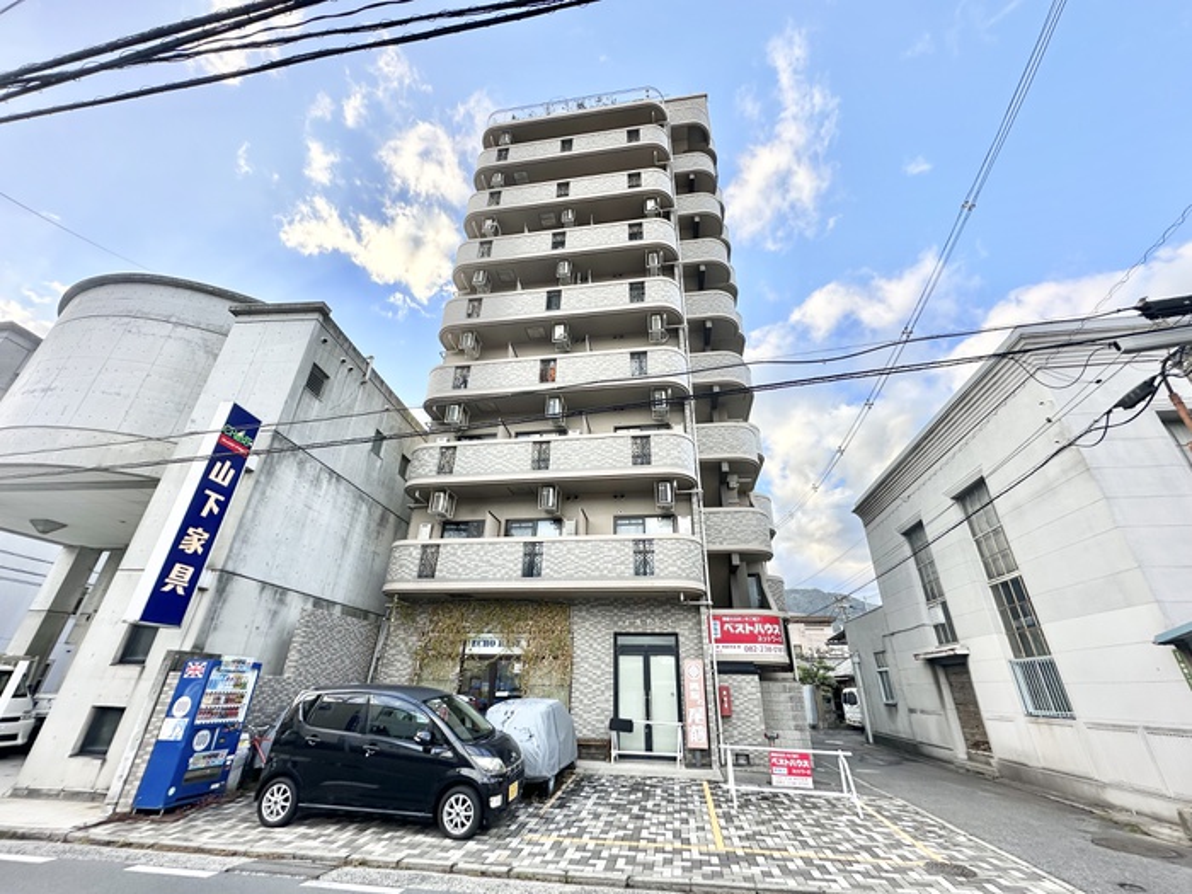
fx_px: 482
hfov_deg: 102.1
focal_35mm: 14
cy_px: 447
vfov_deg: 85.7
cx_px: 596
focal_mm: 2.22
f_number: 2.2
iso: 40
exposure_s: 1/348
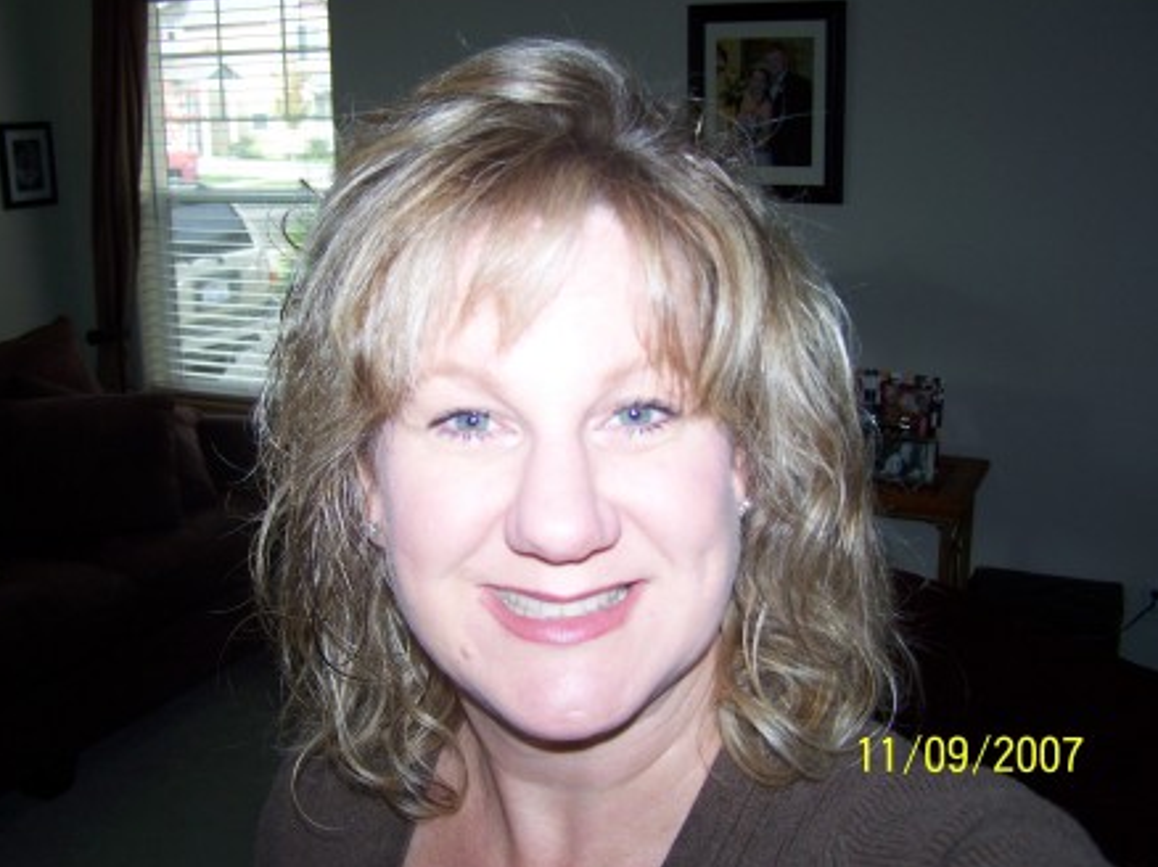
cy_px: 432
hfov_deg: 47.9
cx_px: 568
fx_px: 1304
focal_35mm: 39
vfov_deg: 36.8
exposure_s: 1/60
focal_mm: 6.3
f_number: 2.8
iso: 80
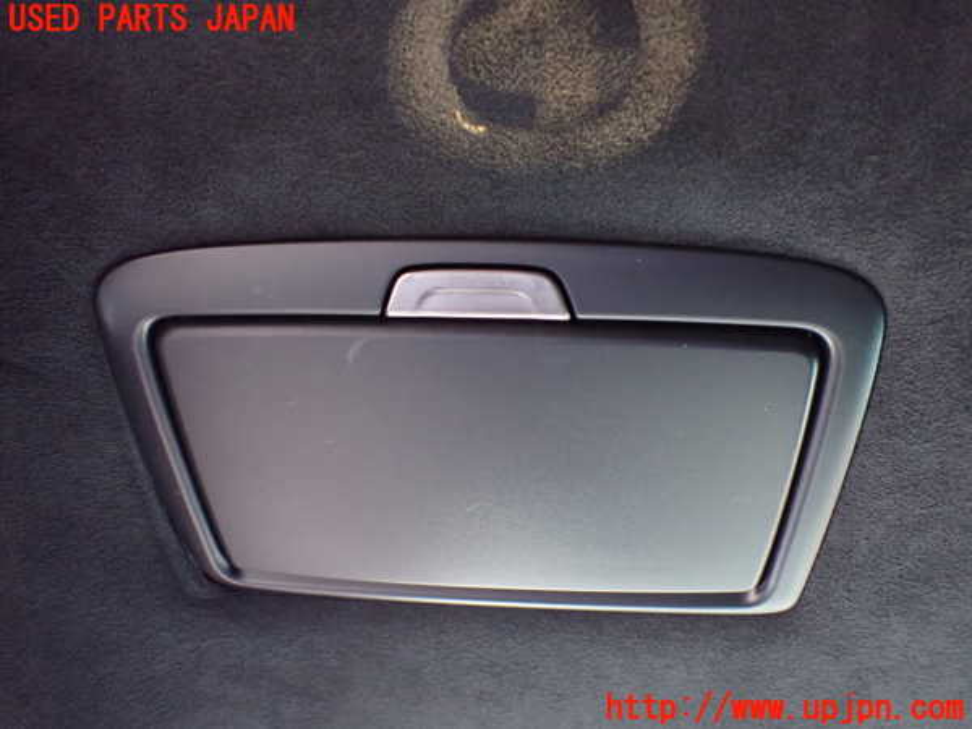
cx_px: 486
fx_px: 842
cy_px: 364
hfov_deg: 60.0
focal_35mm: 30
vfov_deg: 46.8
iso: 1250
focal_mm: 5.4
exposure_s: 1/30
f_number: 2.3
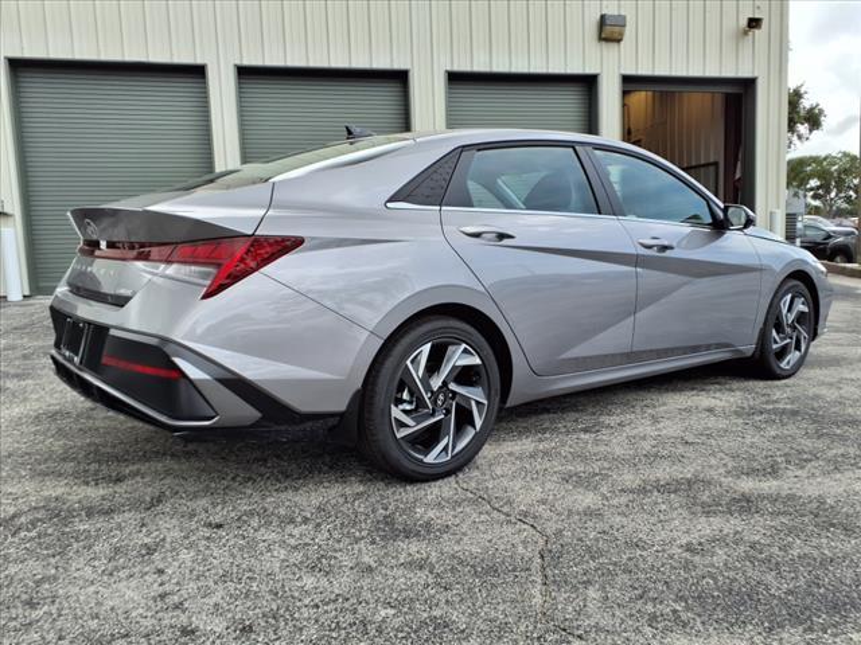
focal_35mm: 27
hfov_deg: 65.3
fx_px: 672
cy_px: 322
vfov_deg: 51.4
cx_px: 430
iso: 40
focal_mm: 3.58
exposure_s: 1/833
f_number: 1.9
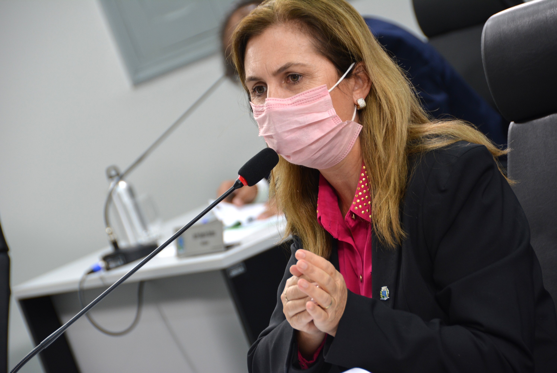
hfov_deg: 11.4
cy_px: 186
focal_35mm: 180
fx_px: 2787
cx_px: 278
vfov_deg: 7.6
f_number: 5.3
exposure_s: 1/60
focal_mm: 120
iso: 500
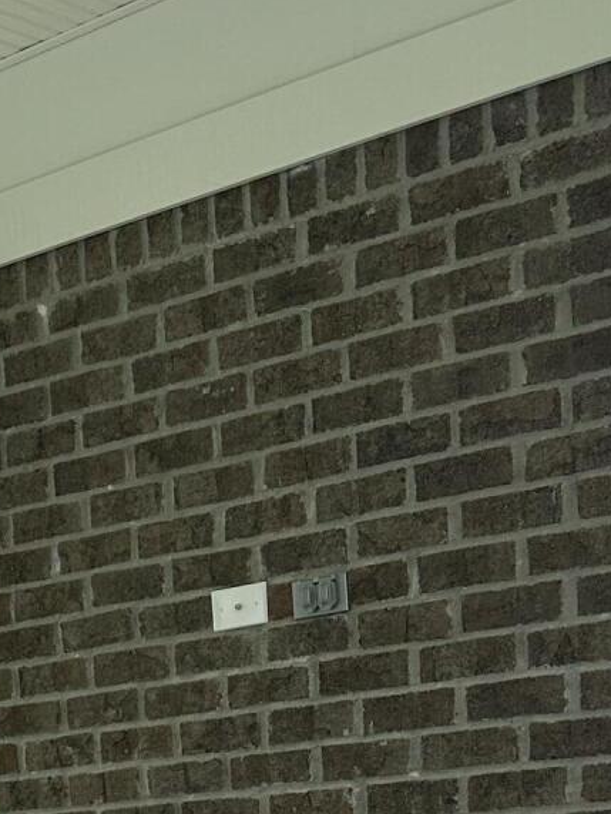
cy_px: 1123
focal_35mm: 84
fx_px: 1975
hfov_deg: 16.7
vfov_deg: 20.7
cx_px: -162
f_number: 1.78
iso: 80
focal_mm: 6.86
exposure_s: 1/1289
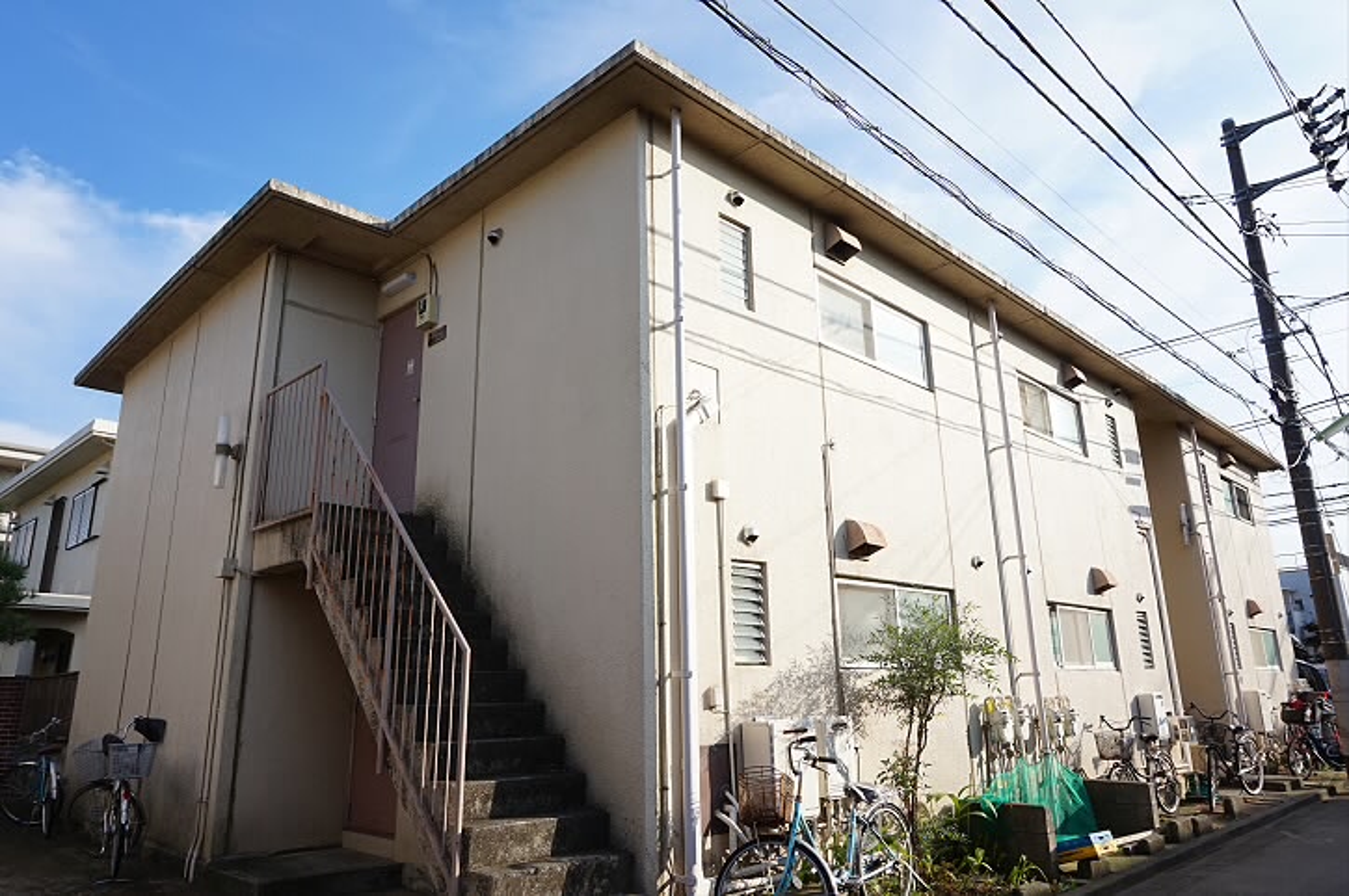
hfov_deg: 73.8
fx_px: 899
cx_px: 674
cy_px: 448
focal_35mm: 24
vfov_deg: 53.0
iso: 100
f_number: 10
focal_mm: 16
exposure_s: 1/100
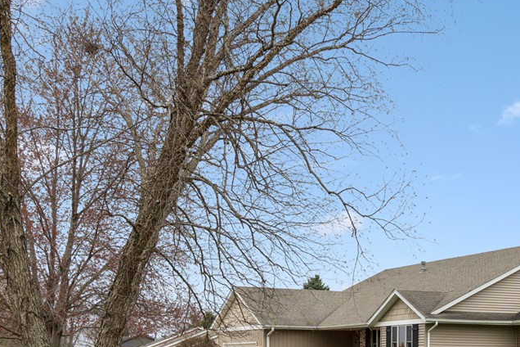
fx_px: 924
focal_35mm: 64
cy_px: 309
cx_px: 426
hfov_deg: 30.5
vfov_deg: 20.8
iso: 400
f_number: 8
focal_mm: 24
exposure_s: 1/640
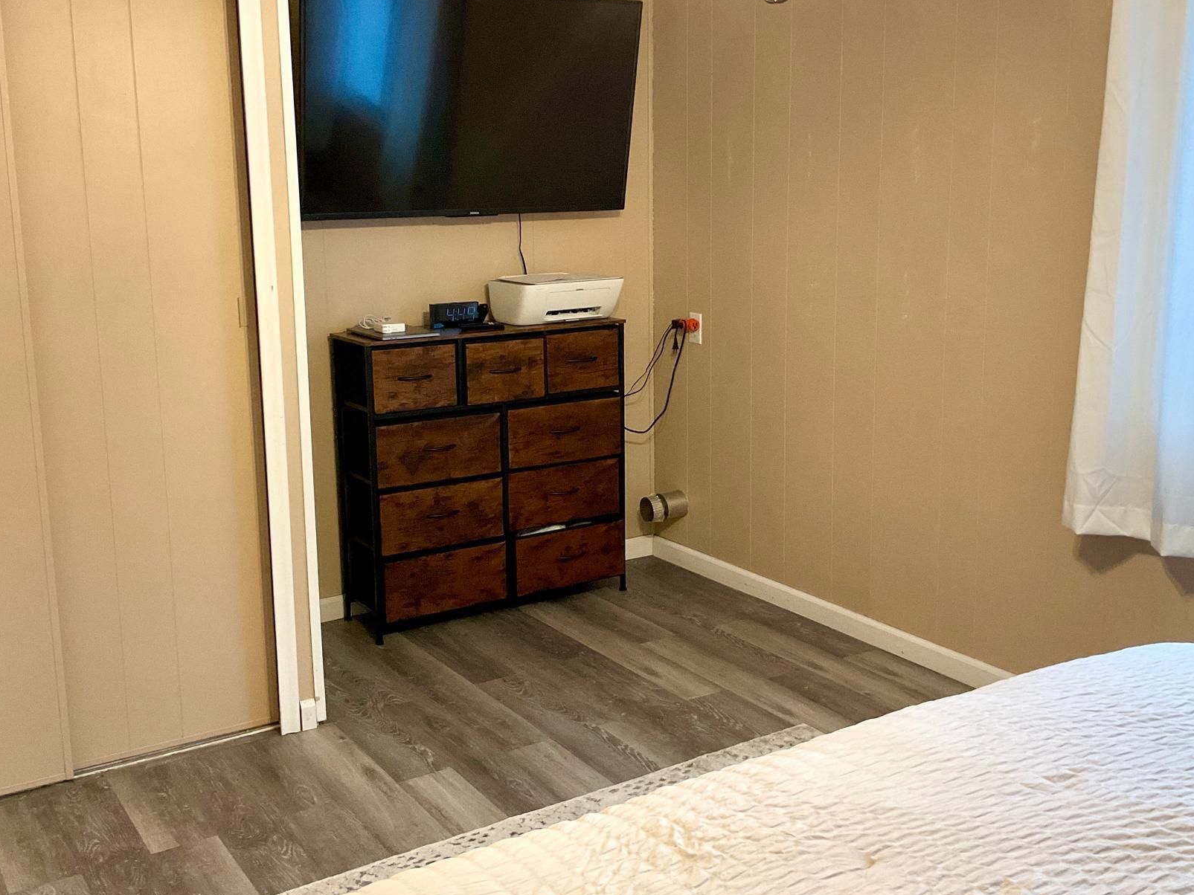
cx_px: 541
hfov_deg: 50.1
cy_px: 399
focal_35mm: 37
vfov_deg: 38.6
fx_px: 1276
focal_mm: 3
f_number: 1.8
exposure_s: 1/60
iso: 160
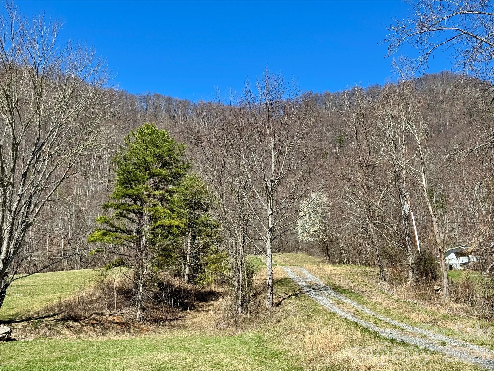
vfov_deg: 30.3
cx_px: 247
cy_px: 186
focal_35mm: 48
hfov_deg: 39.7
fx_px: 685
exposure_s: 1/2959
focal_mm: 6.76
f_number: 1.78
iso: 64
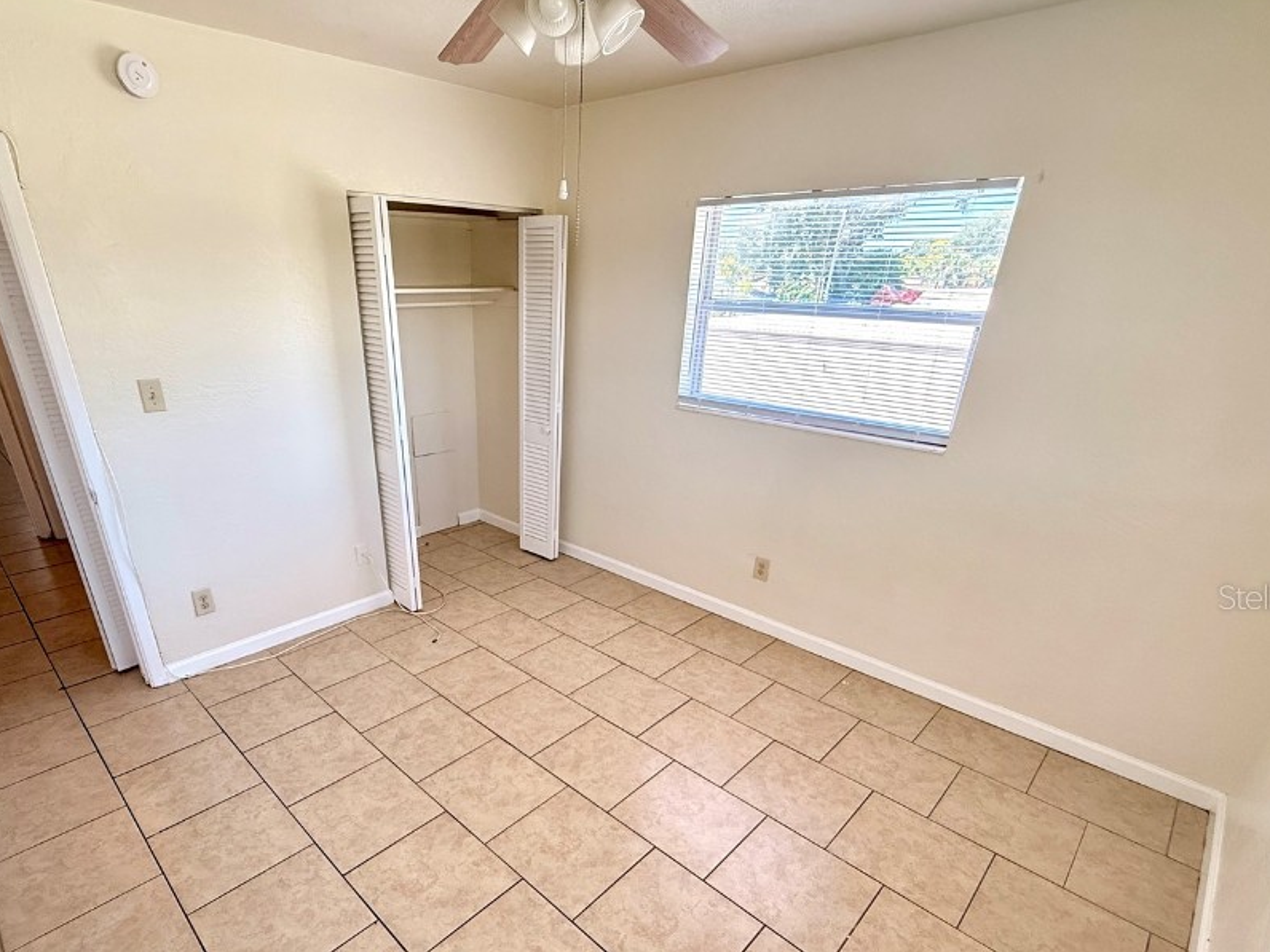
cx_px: 552
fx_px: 660
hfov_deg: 87.3
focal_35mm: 18
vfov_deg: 70.4
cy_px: 596
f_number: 2.2
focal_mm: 2.22
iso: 160
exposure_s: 1/198
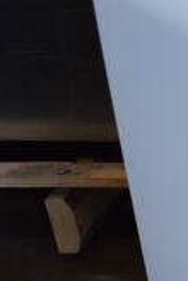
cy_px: 451
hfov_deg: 8.4
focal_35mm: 150
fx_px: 1170
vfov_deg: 12.8
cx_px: 461
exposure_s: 1/250
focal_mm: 18
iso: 800
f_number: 3.5
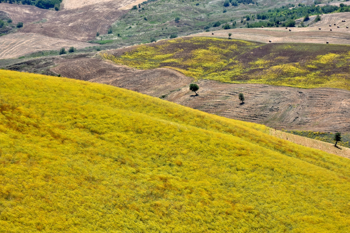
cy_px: 116
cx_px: 175
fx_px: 1021
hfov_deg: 19.5
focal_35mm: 105
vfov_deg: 13.0
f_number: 10
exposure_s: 1/640
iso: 100
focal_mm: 70
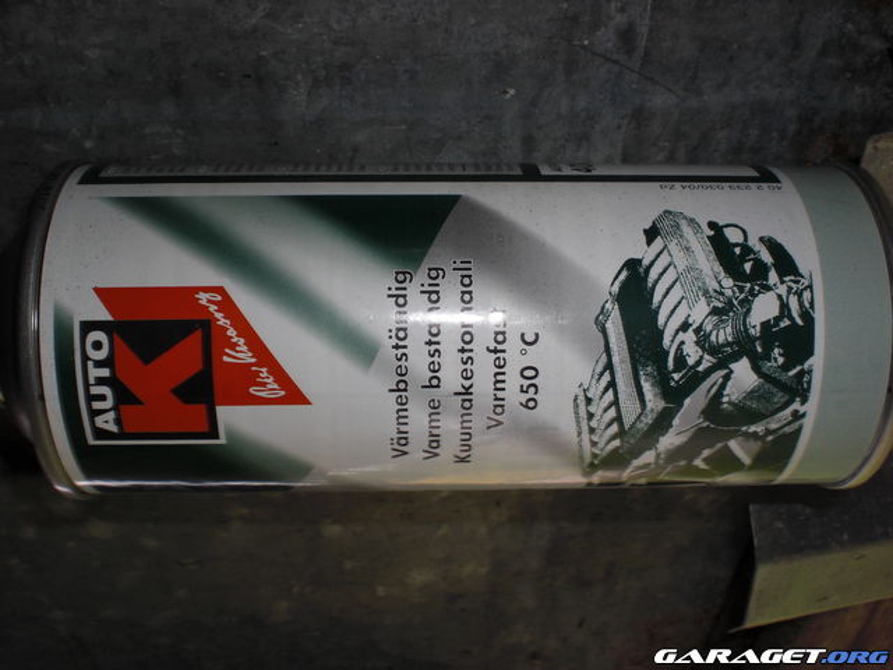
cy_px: 335
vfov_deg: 37.7
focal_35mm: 38
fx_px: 980
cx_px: 446
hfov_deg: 49.0
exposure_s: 1/30
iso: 64
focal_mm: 6.3
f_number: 5.6
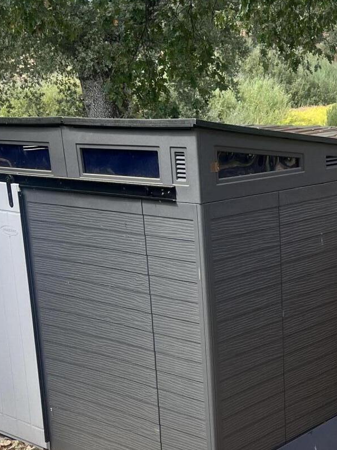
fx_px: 844
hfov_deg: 22.0
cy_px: 312
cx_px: 306
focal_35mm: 65
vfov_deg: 29.5
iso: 50
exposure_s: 1/666
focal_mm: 5.7
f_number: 1.5
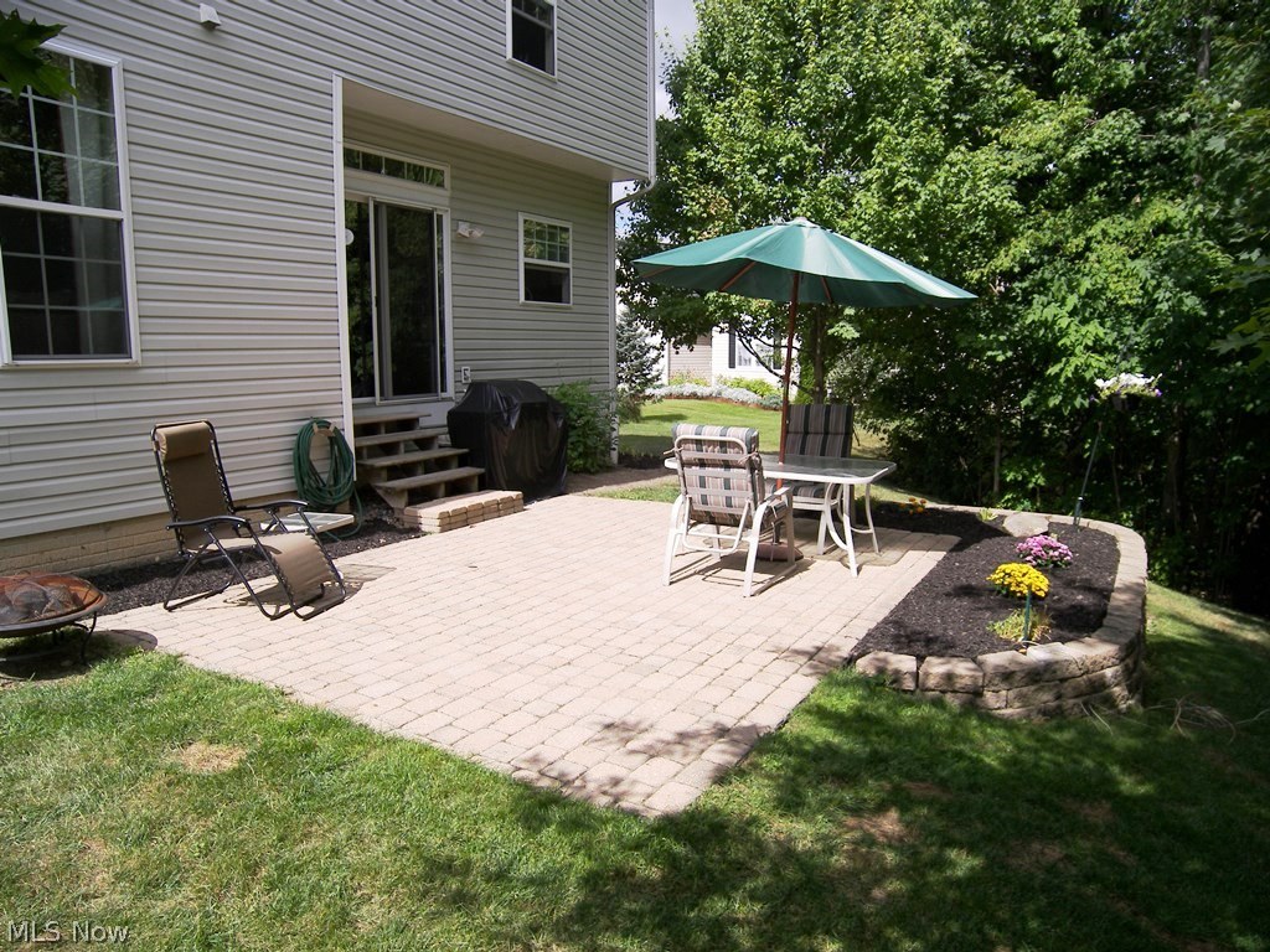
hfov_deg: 71.6
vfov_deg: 56.8
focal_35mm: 24
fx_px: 881
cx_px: 635
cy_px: 476
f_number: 2.8
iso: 50
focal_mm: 5
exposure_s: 1/800
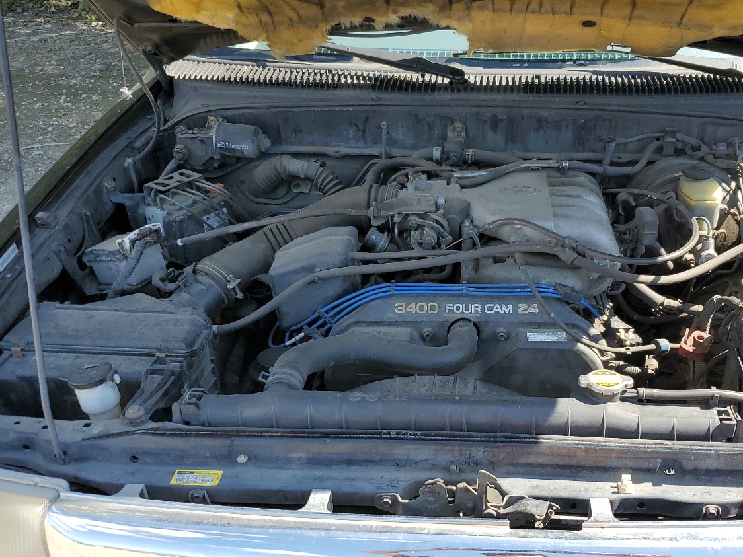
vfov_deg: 38.6
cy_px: 302
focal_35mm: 37
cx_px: 471
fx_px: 794
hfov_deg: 49.6
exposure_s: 1/833
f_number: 1.5
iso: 50
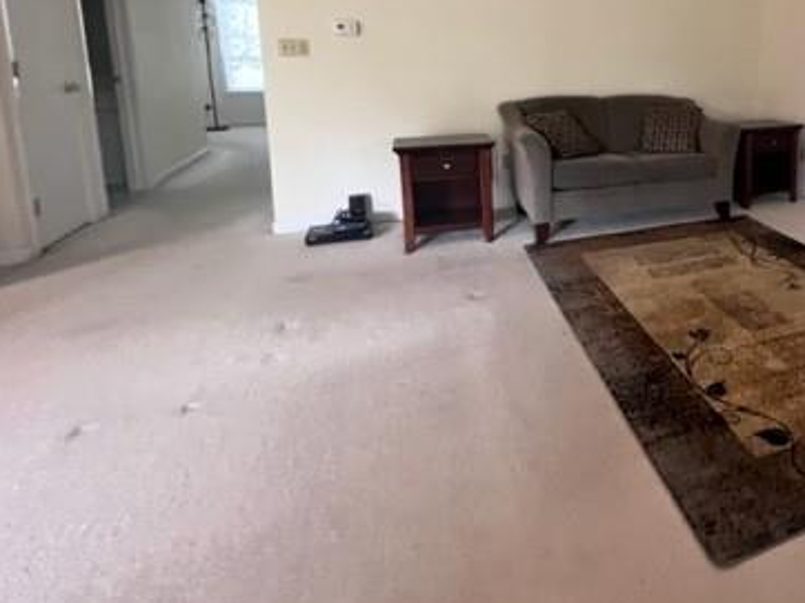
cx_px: 705
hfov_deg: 63.4
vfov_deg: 55.3
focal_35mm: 23
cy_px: 134
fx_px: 535
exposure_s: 1/60
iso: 500
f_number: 1.8
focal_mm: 1.57
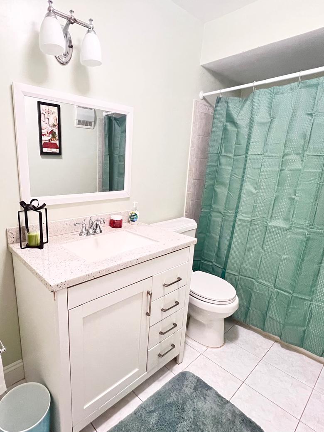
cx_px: 120
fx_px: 225
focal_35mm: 18
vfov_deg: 87.7
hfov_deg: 70.3
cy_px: 223
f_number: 1.8
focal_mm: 1.57
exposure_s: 1/60
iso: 800
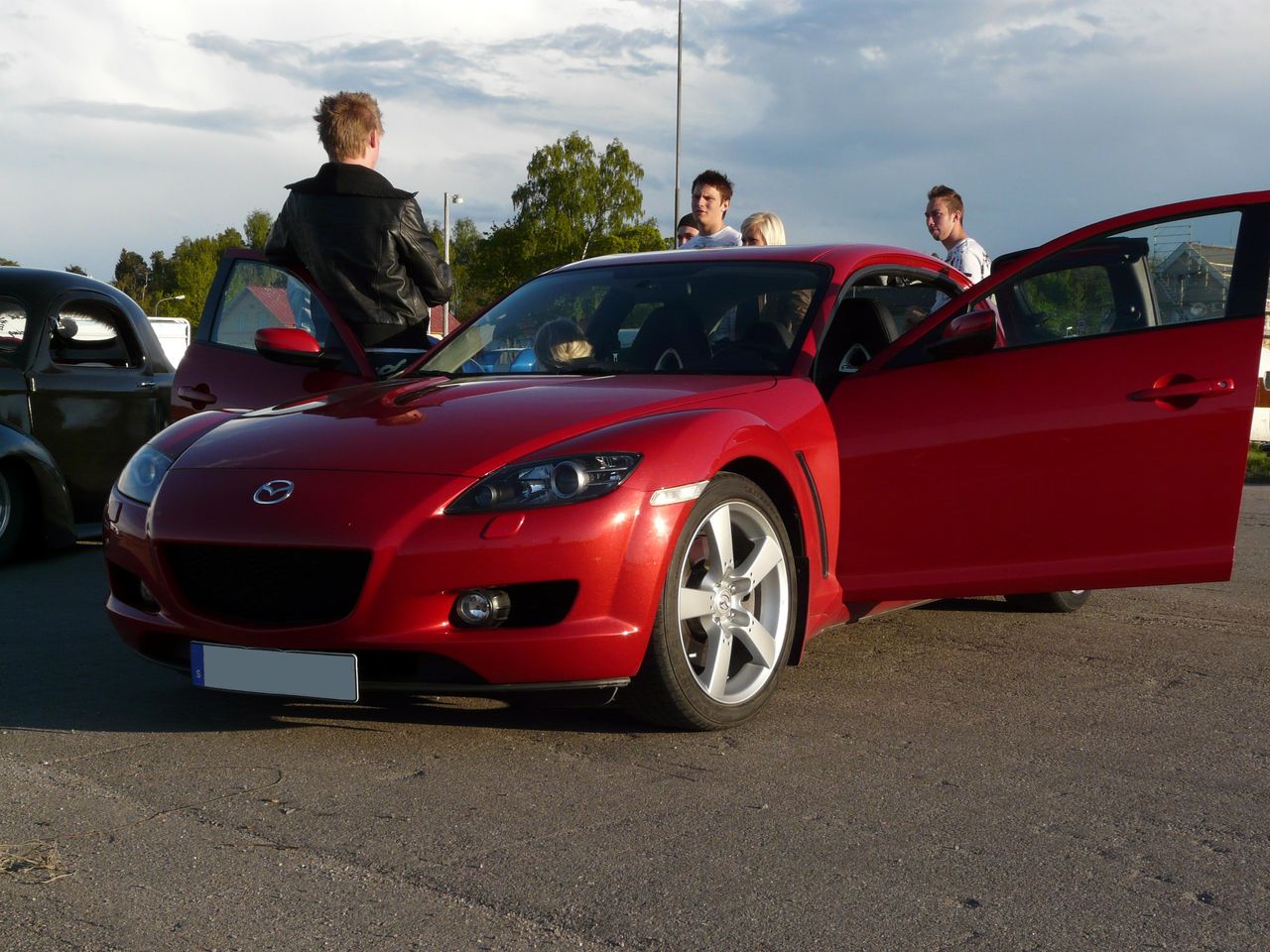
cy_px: 476
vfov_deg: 28.0
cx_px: 635
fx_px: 1908
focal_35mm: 52
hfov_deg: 36.8
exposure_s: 1/320
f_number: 5.6
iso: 100
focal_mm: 8.5
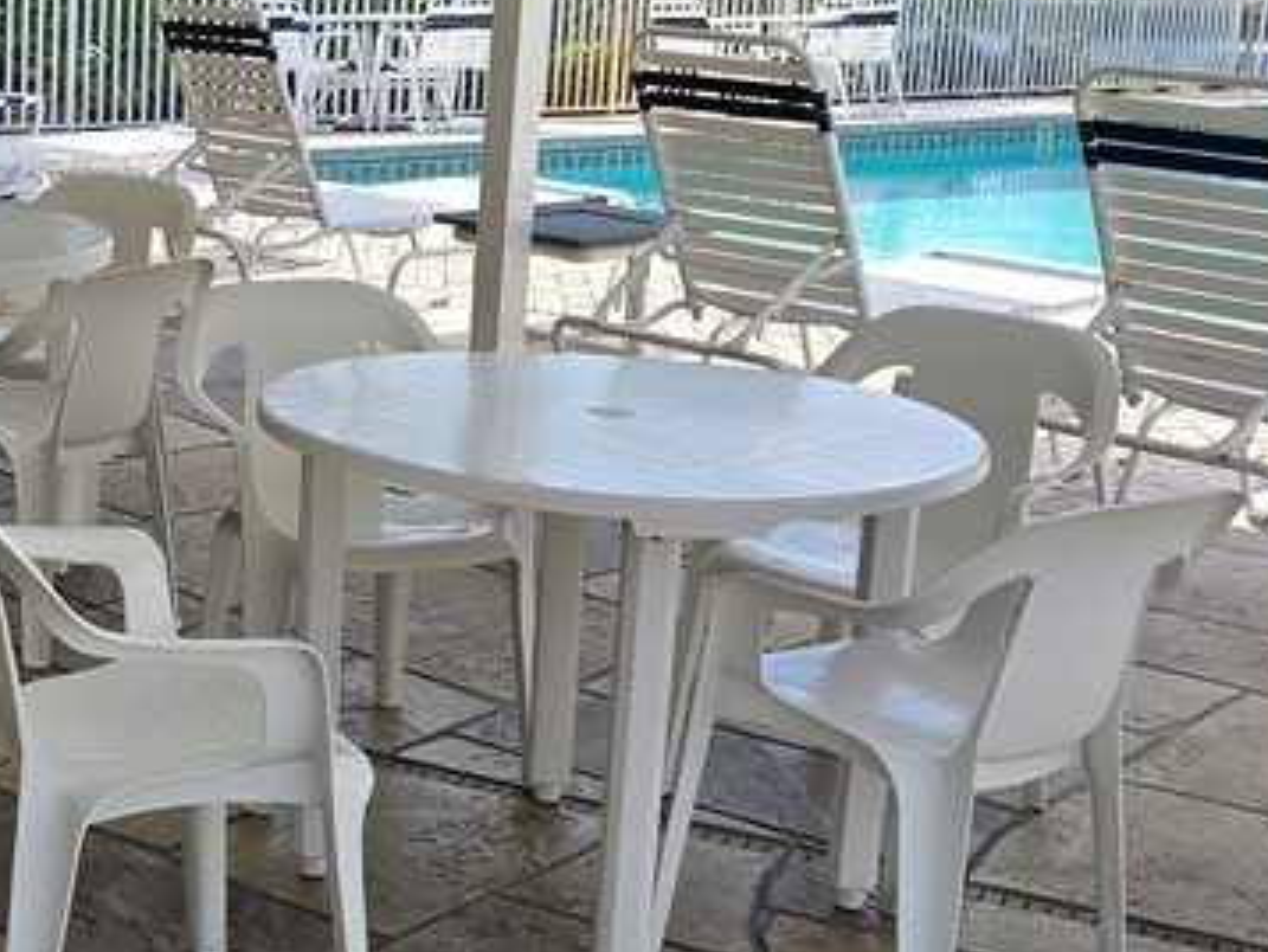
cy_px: 341
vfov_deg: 22.2
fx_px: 2418
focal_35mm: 66
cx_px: 11
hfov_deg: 27.7
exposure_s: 1/359
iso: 12
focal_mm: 6.3
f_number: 1.7
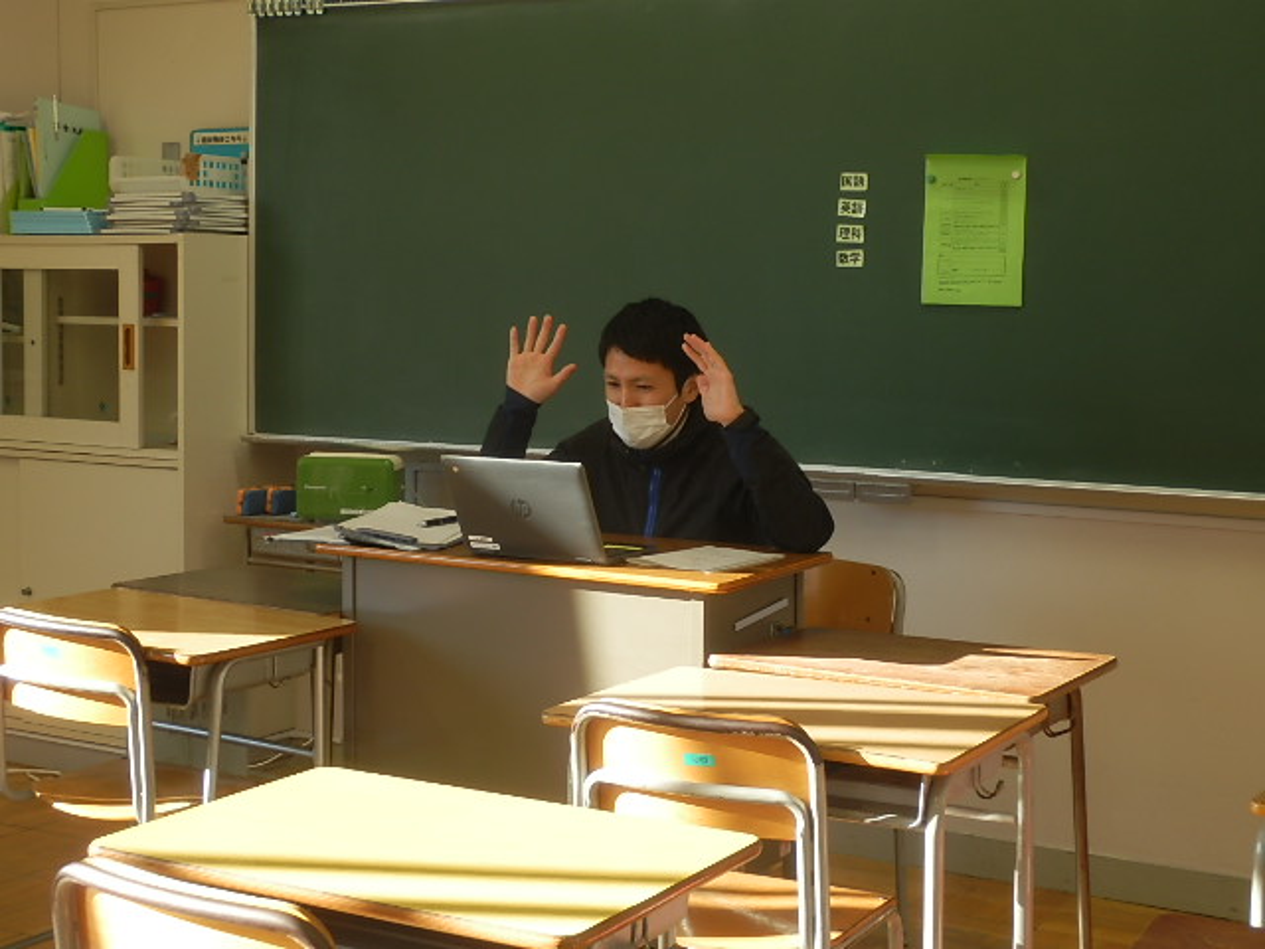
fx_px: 2083
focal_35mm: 57
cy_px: 474
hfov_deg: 33.8
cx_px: 632
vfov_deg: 25.7
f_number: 4.5
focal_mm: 10.1
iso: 100
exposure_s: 1/60
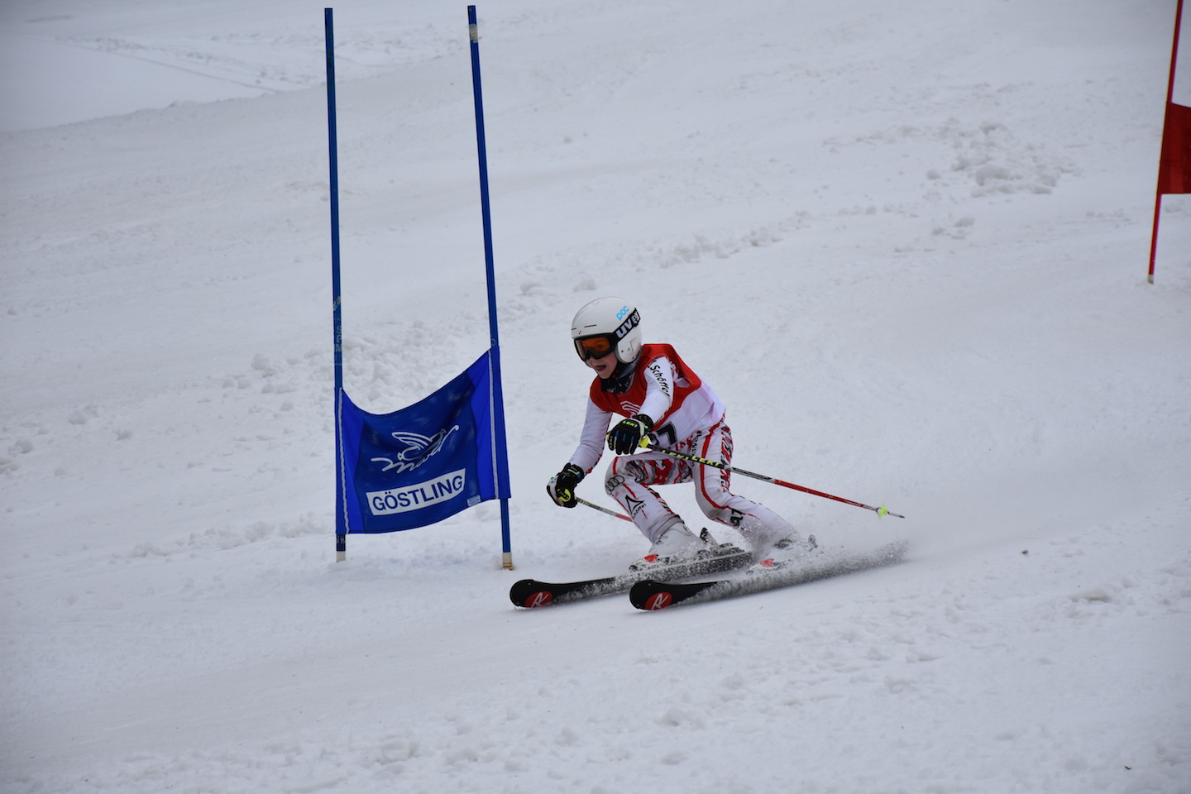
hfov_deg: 13.7
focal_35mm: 150
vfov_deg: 9.1
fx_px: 4962
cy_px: 397
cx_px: 596
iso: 400
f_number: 7.1
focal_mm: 100
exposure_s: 1/1600
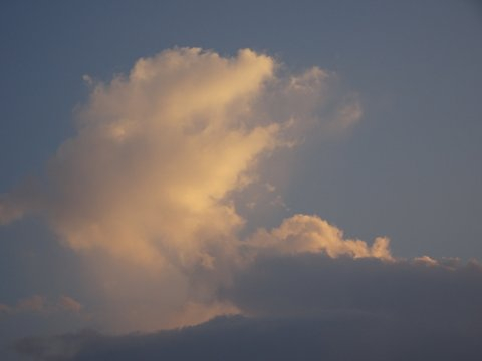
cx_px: 241
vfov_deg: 12.5
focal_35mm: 119
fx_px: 1657
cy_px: 180
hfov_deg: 16.6
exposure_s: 1/125
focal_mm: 20.29
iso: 80
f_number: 5.6
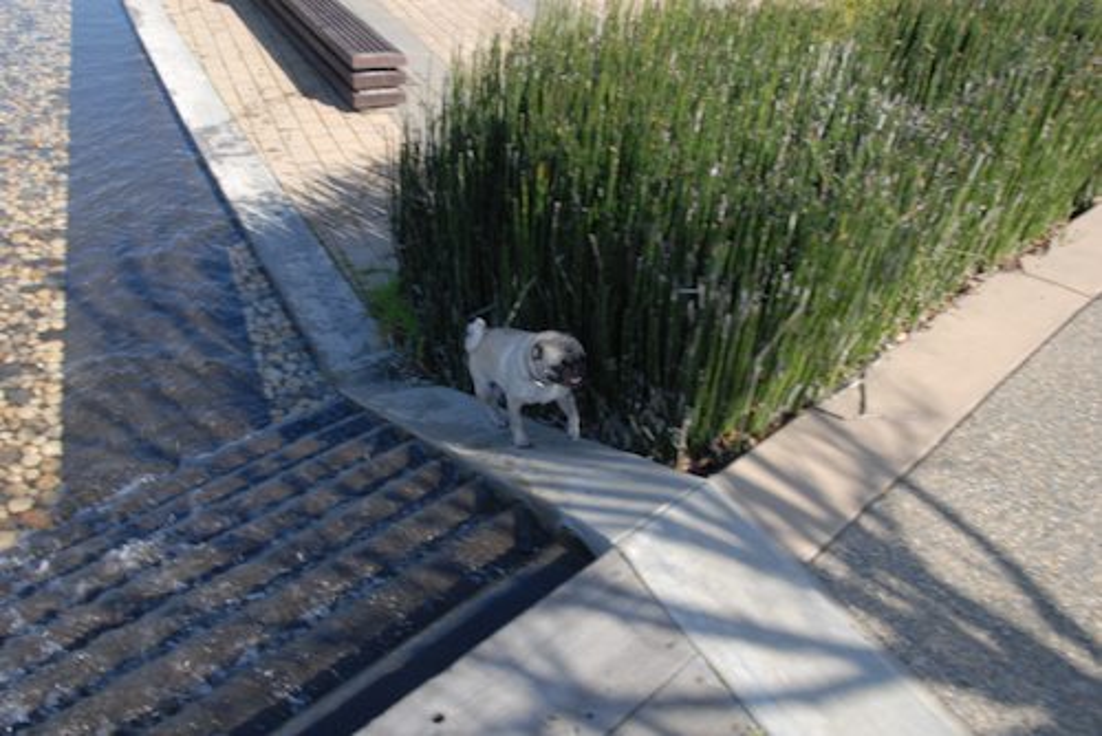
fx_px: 919
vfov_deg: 43.7
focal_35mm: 30
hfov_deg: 61.9
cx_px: 551
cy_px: 368
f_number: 8
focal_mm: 20
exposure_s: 1/100
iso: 100
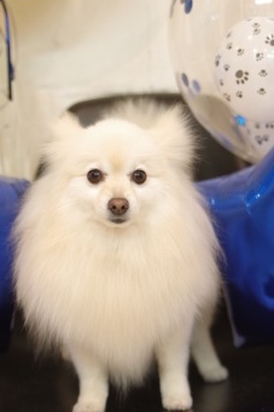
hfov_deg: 15.5
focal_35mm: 88
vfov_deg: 23.1
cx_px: 119
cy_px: 228
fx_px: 1006
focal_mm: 50
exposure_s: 1/100
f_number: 2.8
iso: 1600
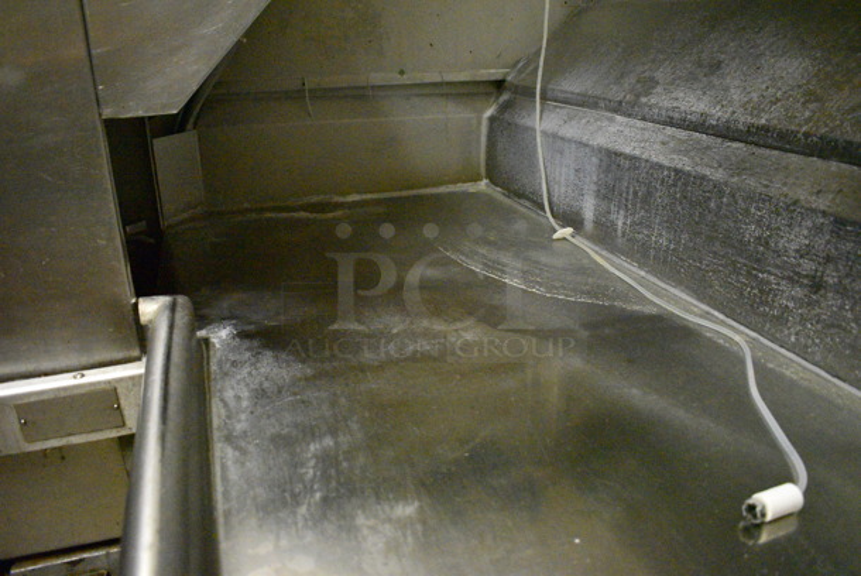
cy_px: 288
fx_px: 646
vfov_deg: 48.0
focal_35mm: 27
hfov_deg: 67.3
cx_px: 430
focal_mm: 18
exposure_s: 1/60
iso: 12800
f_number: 3.5
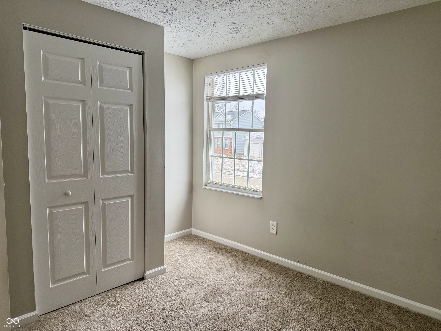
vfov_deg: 56.8
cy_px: 166
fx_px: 306
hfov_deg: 71.6
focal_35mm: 24
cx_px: 220
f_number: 1.78
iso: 200
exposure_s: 1/225
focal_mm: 6.76
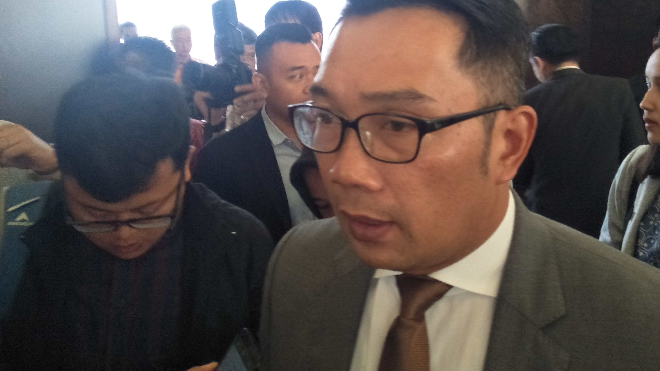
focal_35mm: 29
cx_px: 382
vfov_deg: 39.7
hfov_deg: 65.7
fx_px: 507
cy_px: 125
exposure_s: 1/33
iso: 290
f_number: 2.2
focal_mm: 3.46
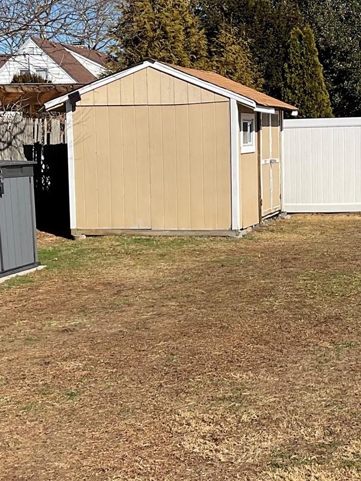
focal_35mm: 72
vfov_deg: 27.0
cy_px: 223
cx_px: 324
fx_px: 1001
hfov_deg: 20.1
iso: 16
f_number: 1.8
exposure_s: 1/2320
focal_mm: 3
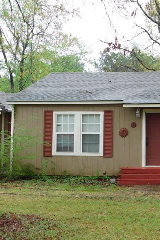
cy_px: 124
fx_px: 374
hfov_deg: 23.1
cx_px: 161
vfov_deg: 35.7
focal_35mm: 56
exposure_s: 1/100
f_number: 3.5
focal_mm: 6.3
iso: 125
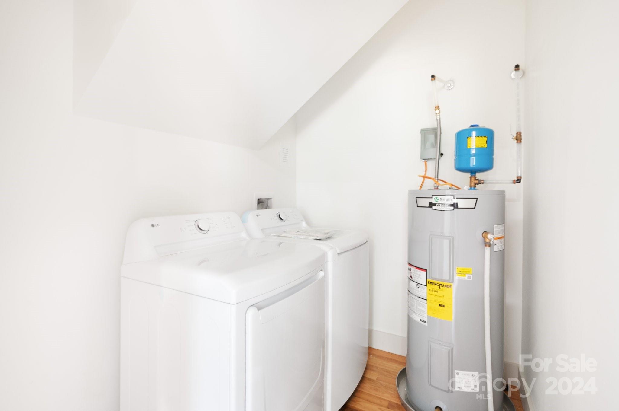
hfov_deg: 95.0
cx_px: 310
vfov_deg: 72.0
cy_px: 206
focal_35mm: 16
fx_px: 283
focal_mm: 16.5
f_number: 8
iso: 1600
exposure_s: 1/8
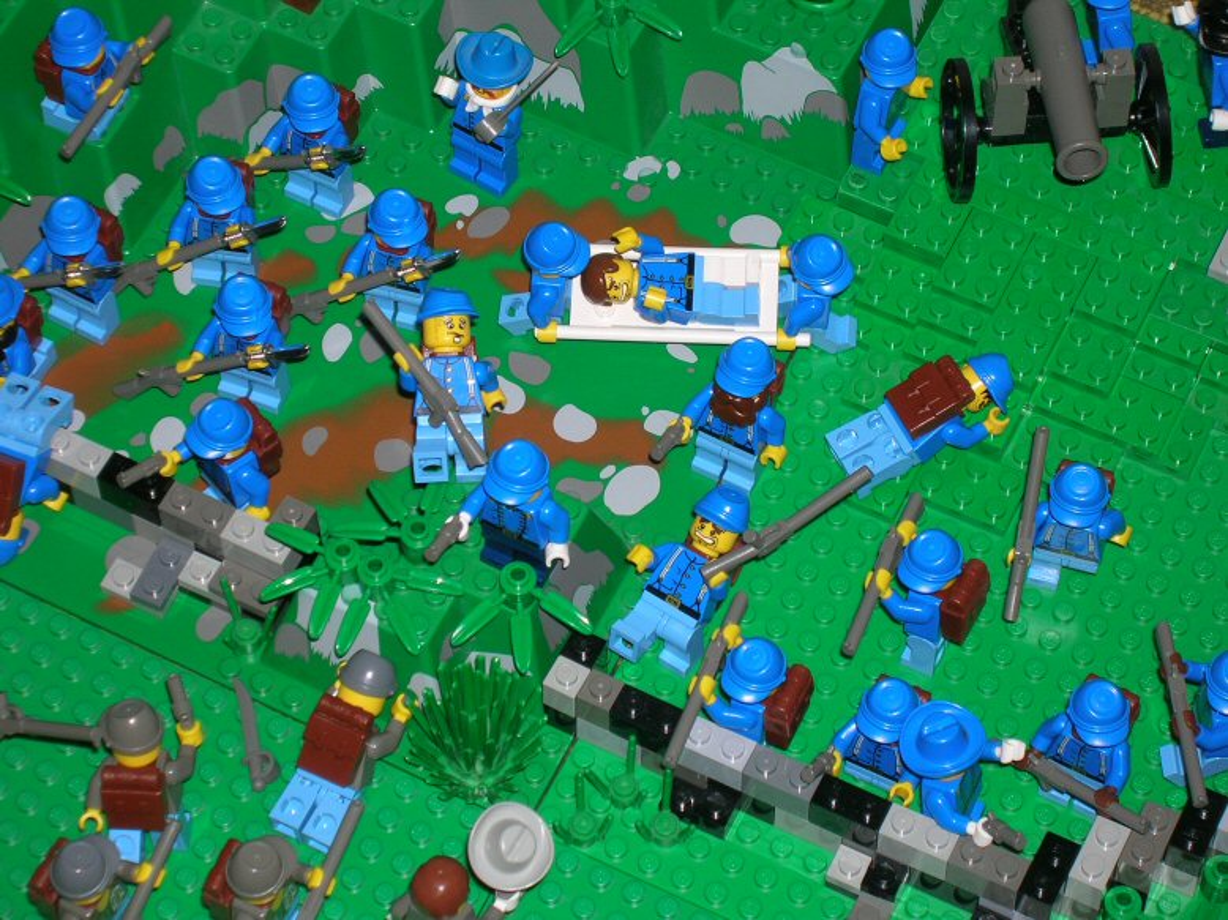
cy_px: 460
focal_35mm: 102
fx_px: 3617
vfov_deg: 14.5
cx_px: 614
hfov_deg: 19.3
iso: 50
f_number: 4.9
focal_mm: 17.1
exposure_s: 1/60.1
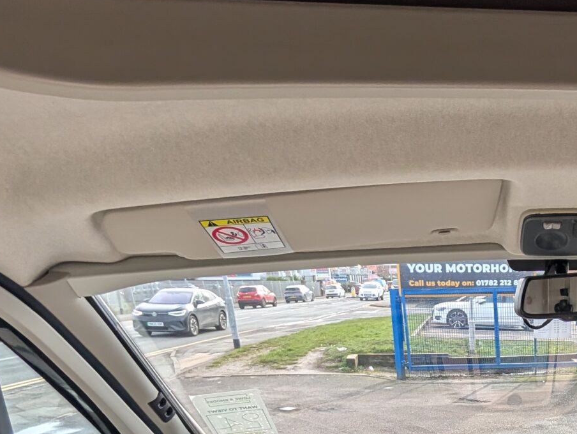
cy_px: 497
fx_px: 567
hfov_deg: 47.1
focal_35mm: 34
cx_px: 544
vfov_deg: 34.9
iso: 48
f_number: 1.7
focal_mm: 2.02
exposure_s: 1/447
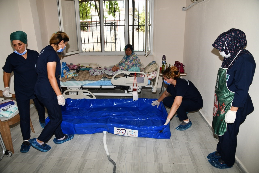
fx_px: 173
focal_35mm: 24
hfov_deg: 73.8
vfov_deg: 53.1
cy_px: 86
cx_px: 130
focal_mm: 24
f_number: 6.3
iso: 320
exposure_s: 1/100
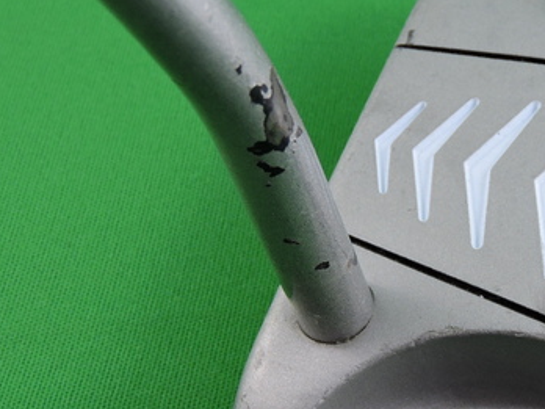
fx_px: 1574
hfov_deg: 19.4
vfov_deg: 14.8
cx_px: 450
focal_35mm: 100
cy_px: 251
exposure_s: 1/30
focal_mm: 8.1
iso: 100
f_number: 4
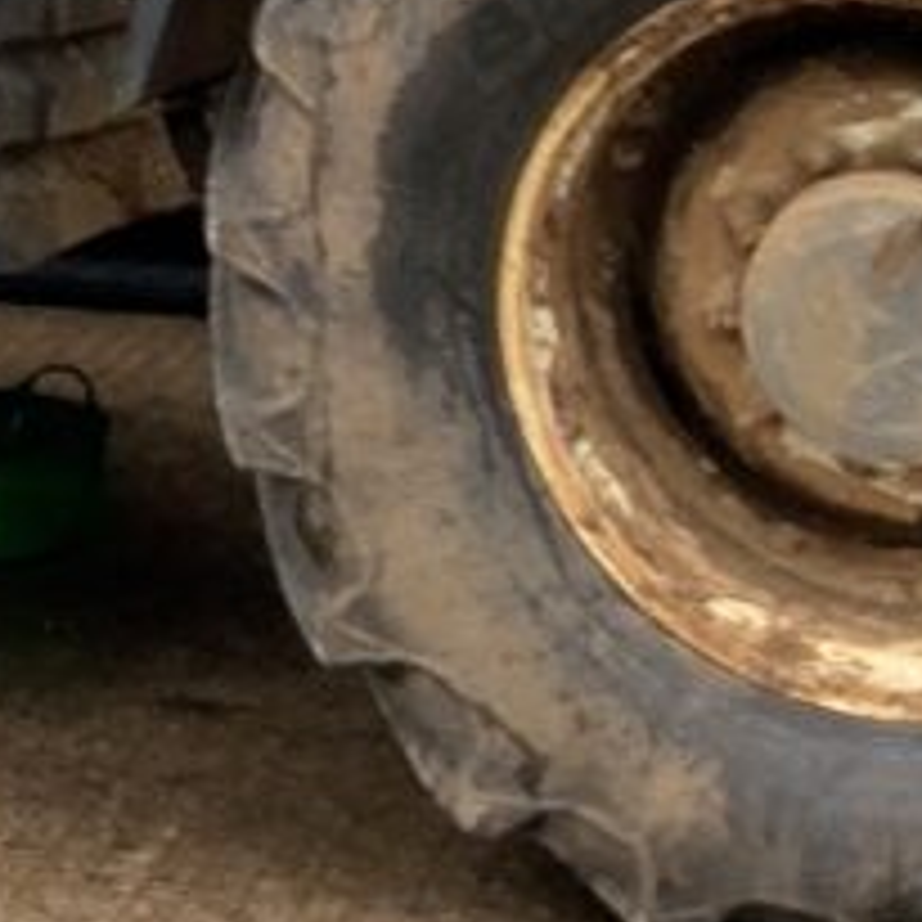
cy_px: -715
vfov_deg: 12.5
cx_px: -351
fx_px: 3857
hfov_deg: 13.1
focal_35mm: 128
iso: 64
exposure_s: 1/122
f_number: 1.8
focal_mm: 3
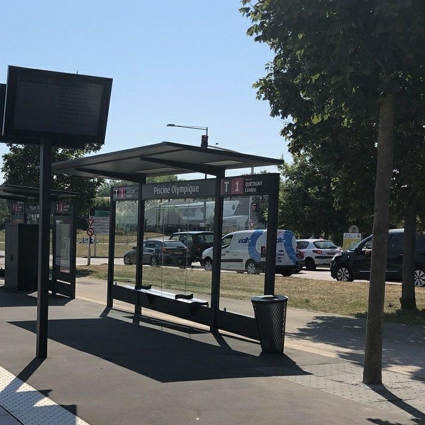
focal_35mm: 44
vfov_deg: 38.2
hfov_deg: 36.9
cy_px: 260
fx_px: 611
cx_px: 78
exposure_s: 1/3436
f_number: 1.8
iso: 20
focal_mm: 3.99
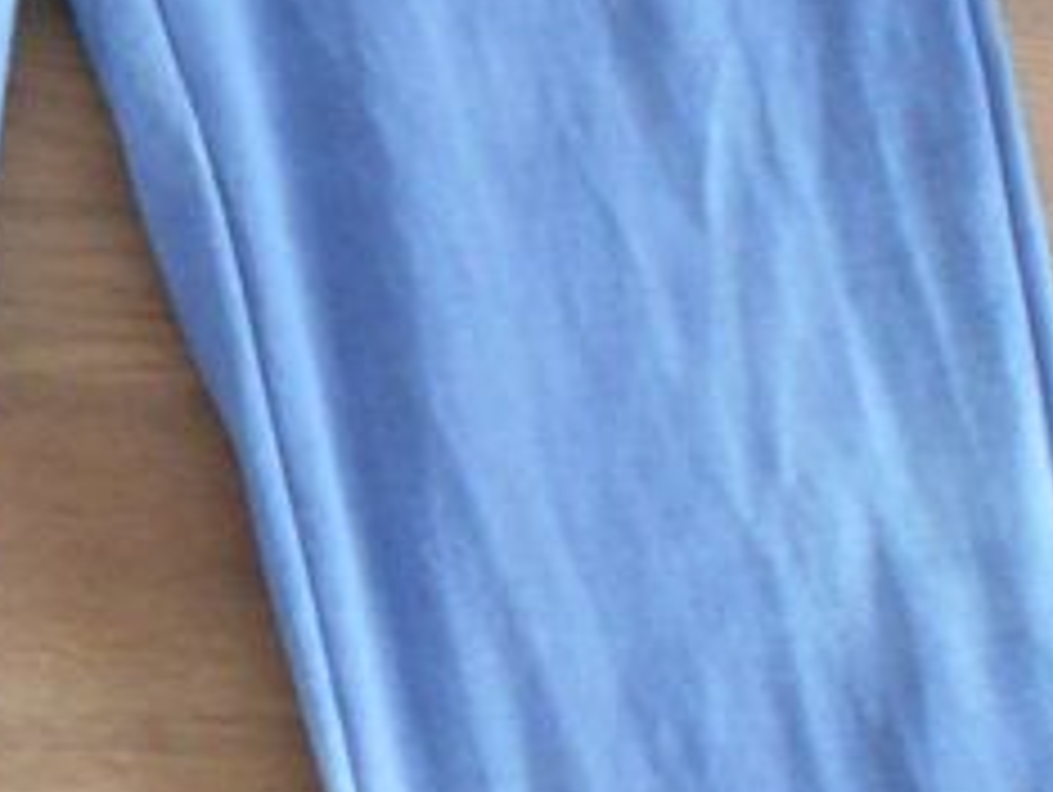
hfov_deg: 17.1
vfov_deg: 13.3
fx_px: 3380
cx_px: -122
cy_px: 140
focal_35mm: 111
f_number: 3.2
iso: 400
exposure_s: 1/20
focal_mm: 4.6
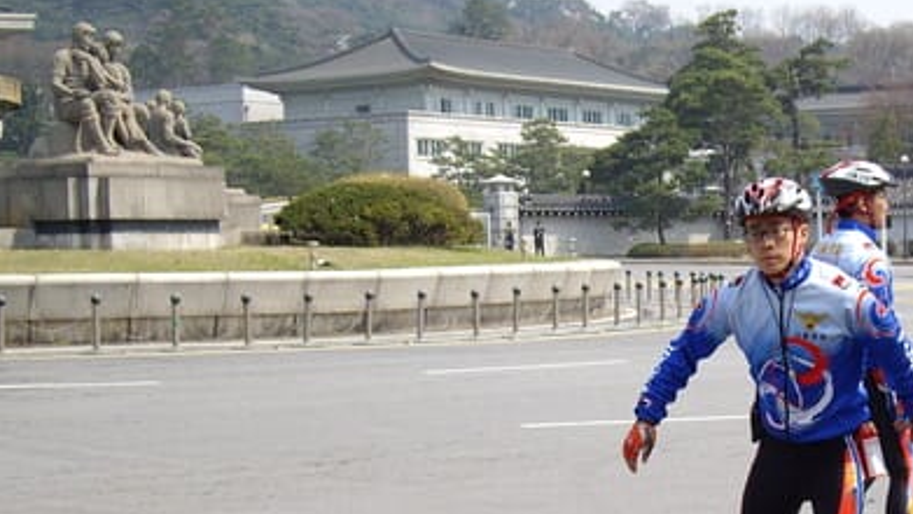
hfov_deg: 21.6
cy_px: 458
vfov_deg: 12.3
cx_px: 708
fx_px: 2373
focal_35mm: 98
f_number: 3.4
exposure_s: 1/640
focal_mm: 11.5
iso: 100
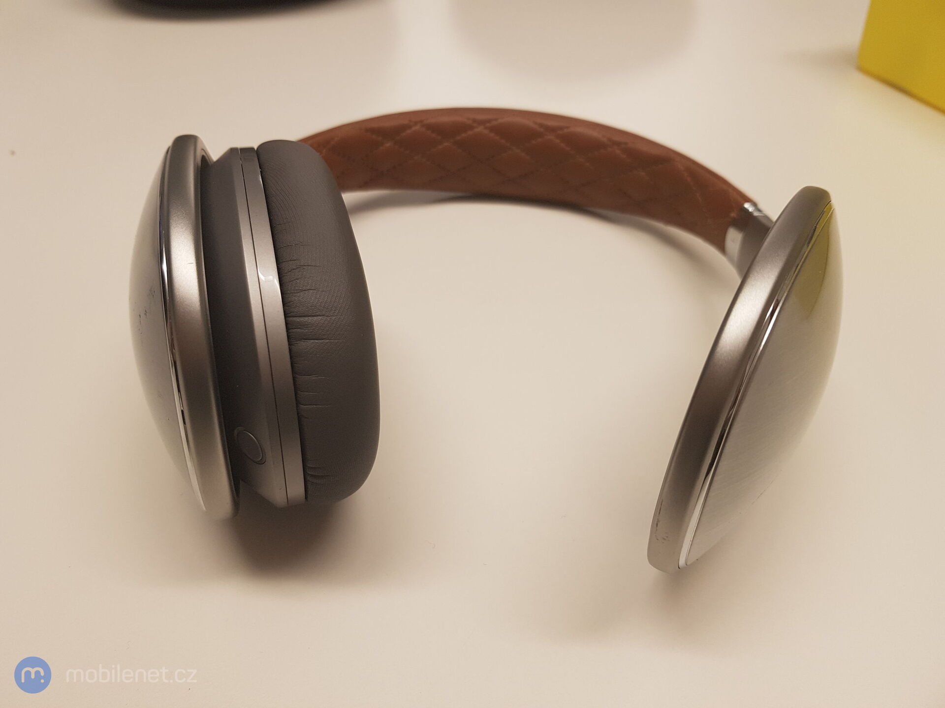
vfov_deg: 53.1
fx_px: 710
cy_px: 354
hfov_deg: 67.3
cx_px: 472
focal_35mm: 26
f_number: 1.7
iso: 50
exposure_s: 1/60
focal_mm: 4.3
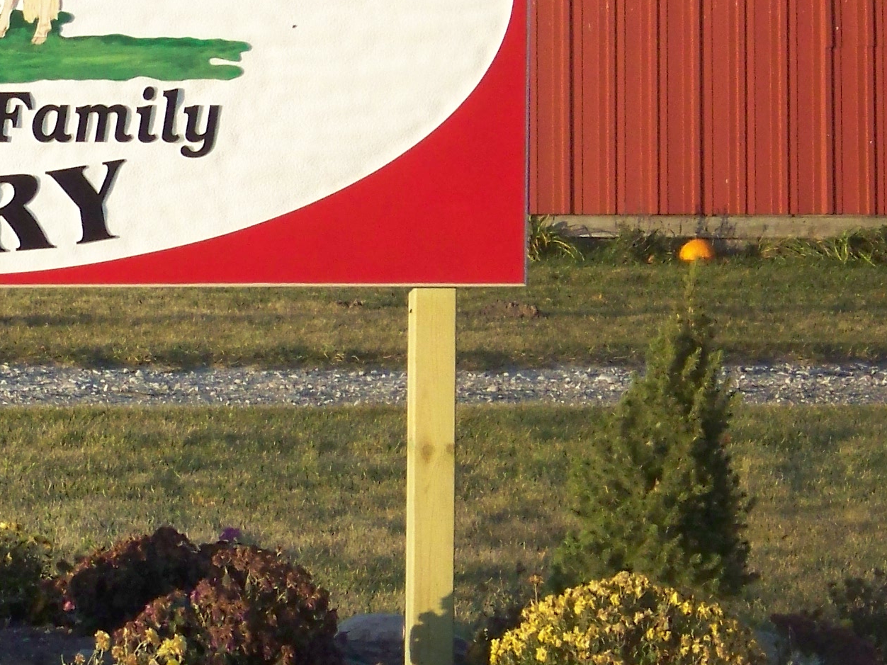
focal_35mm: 260
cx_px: -35
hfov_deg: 7.6
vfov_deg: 5.7
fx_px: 6662
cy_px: 343
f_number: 3.2
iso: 200
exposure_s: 1/800
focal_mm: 17.6
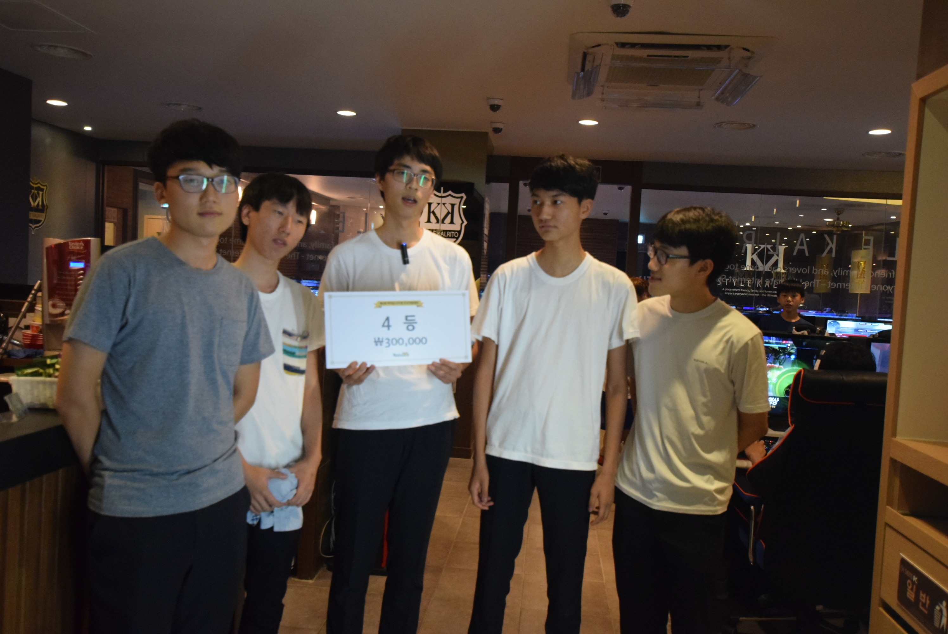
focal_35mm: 30
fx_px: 791
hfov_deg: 61.9
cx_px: 474
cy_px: 317
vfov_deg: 43.7
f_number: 3.5
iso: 3200
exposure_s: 1/90
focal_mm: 20
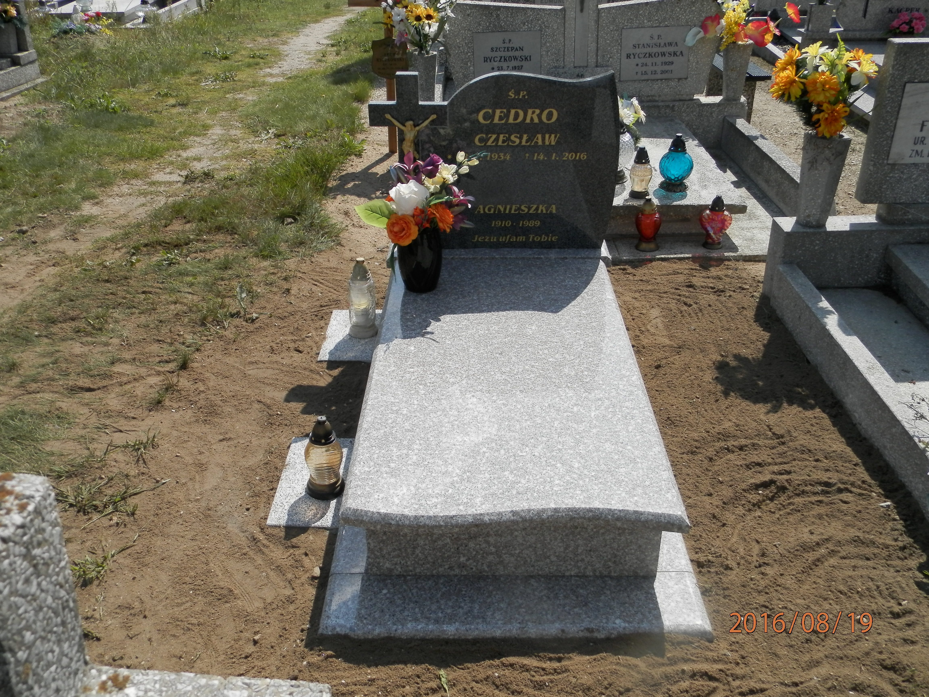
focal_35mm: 31
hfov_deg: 58.4
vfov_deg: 45.4
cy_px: 348
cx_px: 464
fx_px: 832
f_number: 9.1
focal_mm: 5.5
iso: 100
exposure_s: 1/200
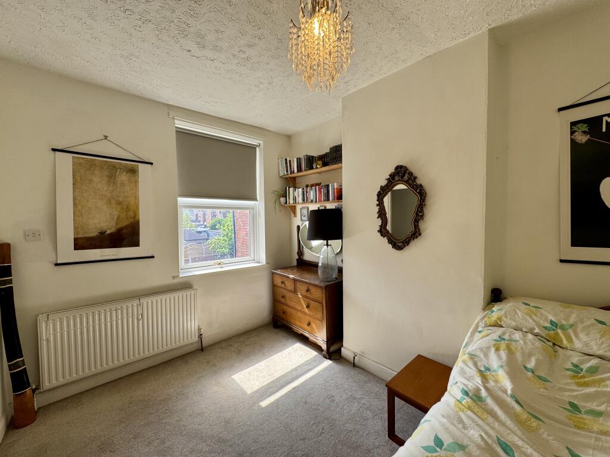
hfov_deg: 102.1
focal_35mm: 14
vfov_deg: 85.7
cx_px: 305
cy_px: 228
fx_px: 247
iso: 40
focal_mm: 2.22
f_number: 2.2
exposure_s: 1/110
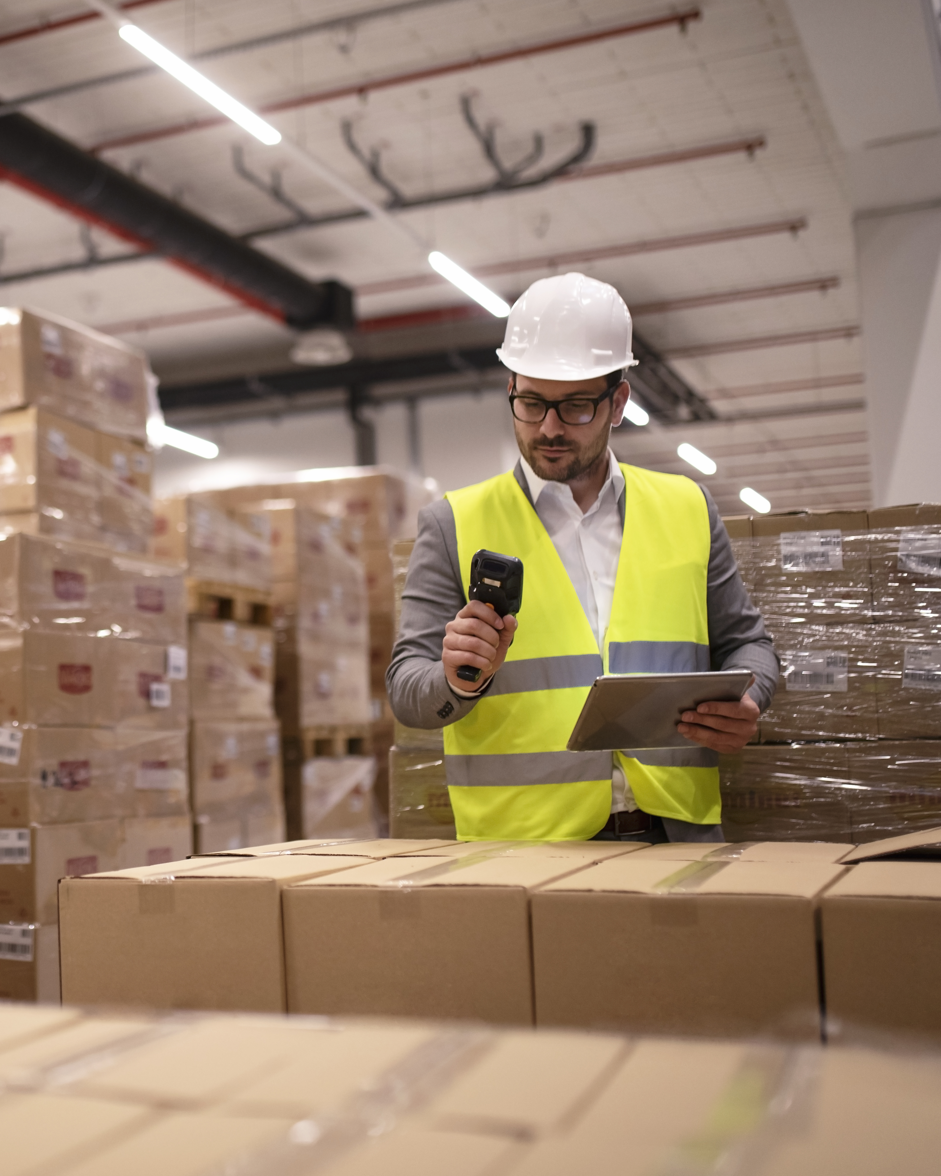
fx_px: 1741
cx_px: 98
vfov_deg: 37.3
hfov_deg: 29.1
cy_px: 587
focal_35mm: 50
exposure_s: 1/250
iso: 640
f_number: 1.4
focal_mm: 35
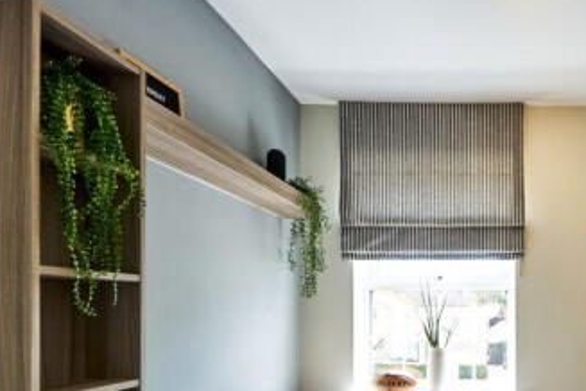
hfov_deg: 61.5
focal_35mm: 24
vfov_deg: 50.8
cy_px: 295
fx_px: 391
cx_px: 533
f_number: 8
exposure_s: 1/25
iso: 320
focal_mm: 8
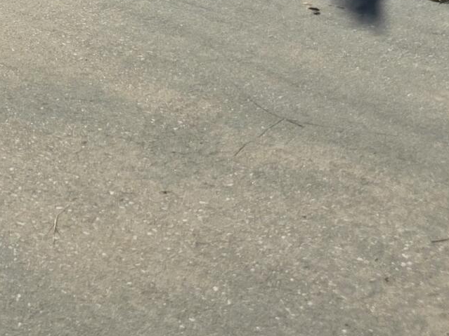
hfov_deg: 15.6
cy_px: -422
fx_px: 1401
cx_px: -365
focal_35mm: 108
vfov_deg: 11.7
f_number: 1.7
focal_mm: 6.3
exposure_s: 1/7944
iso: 64
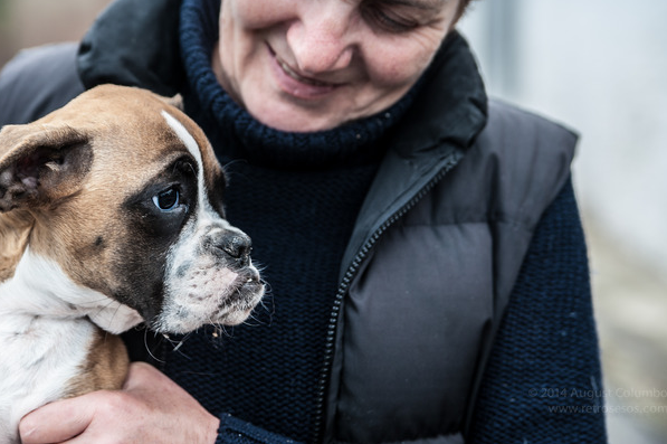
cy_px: 159
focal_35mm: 98
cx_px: 250
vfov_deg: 13.9
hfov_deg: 20.8
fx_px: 1814
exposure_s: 1/160
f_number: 3.5
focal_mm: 75
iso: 200
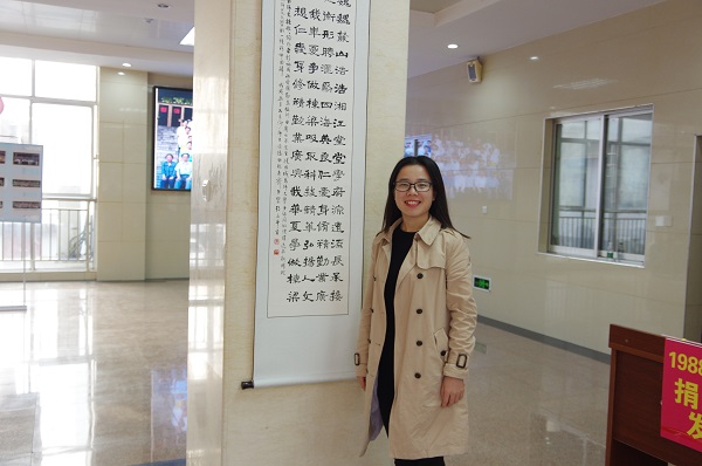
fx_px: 662
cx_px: 351
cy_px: 233
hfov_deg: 55.9
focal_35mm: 34
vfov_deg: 38.8
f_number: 4
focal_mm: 23
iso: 800
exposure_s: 1/50
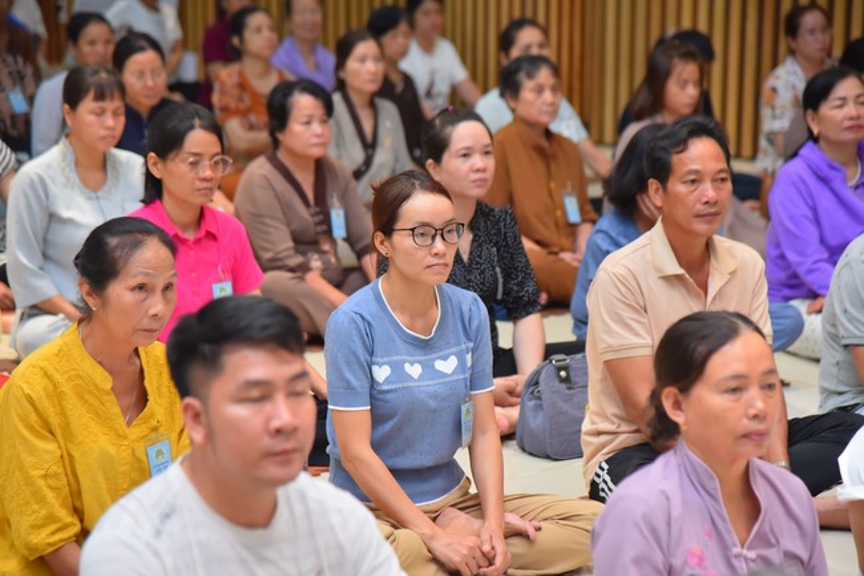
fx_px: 2879
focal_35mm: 120
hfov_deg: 17.1
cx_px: 432
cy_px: 288
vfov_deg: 11.4
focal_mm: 120
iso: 1250
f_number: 5
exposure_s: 1/100
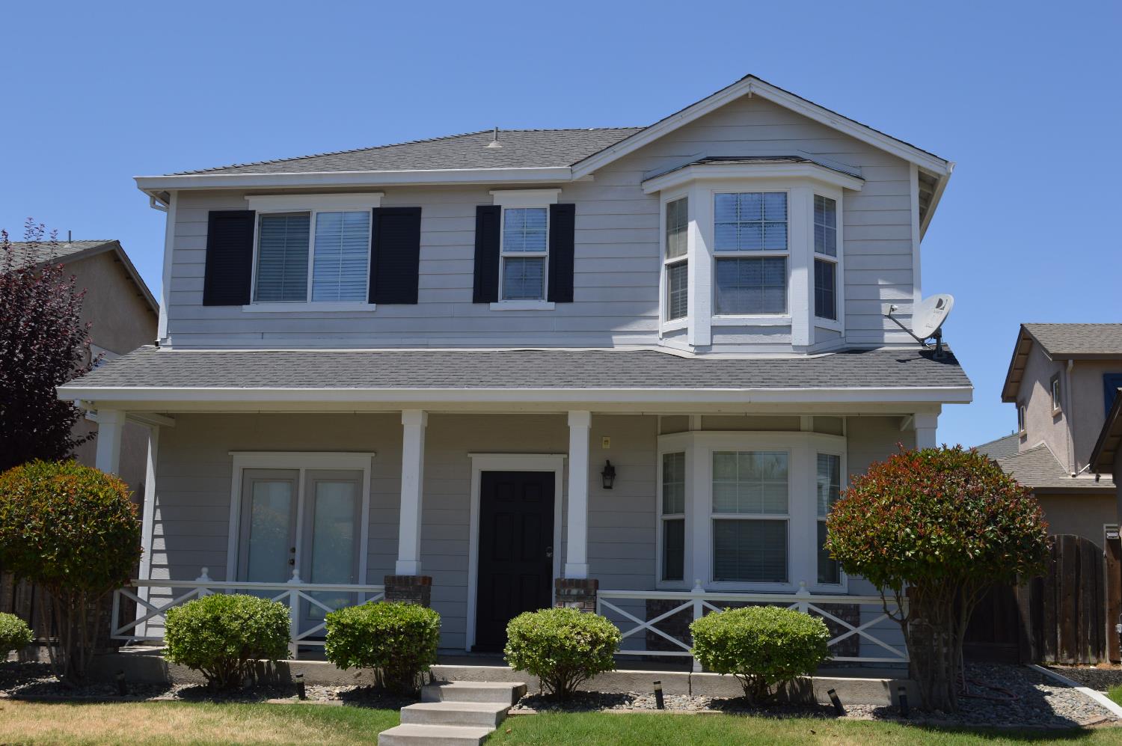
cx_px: 561
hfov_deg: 45.0
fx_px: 1354
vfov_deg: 30.8
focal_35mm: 44
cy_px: 373
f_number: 8
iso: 100
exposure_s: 1/250
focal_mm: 29
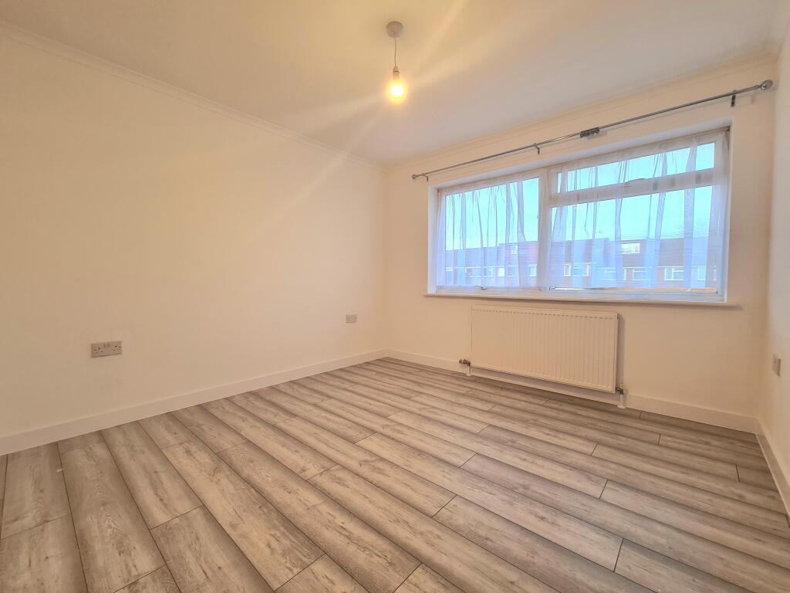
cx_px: 395
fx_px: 297
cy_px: 296
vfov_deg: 89.9
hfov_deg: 106.2
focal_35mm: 13
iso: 64
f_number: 2.2
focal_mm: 2.22
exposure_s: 1/50
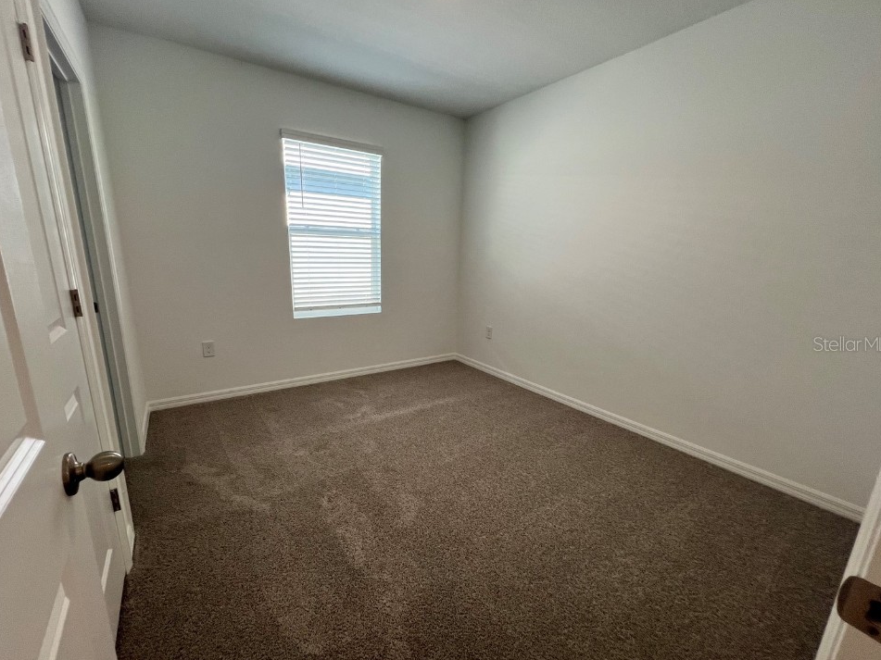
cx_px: 426
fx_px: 356
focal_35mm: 14
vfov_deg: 85.6
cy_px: 343
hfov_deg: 102.0
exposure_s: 1/120
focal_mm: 1.57
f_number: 1.8
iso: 100
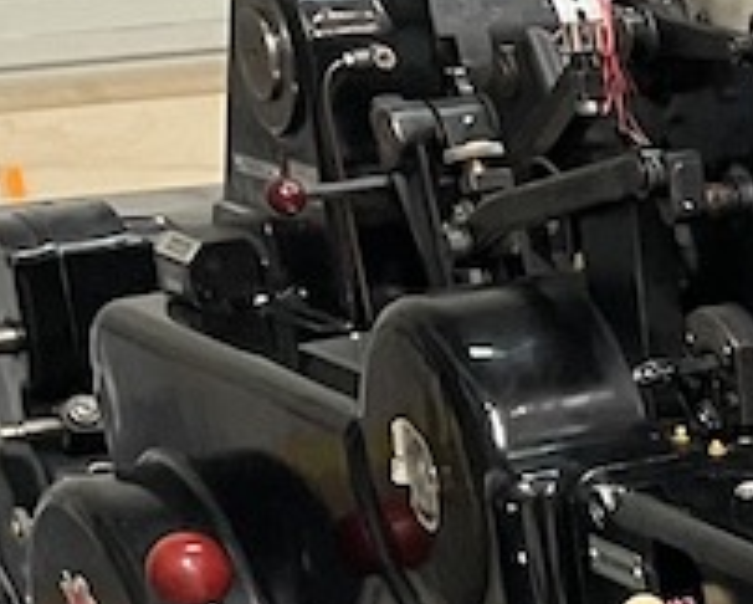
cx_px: 1562
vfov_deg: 9.7
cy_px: 1038
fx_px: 3391
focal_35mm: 152
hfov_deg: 11.3
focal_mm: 4.2
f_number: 1.6
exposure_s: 1/50
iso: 200
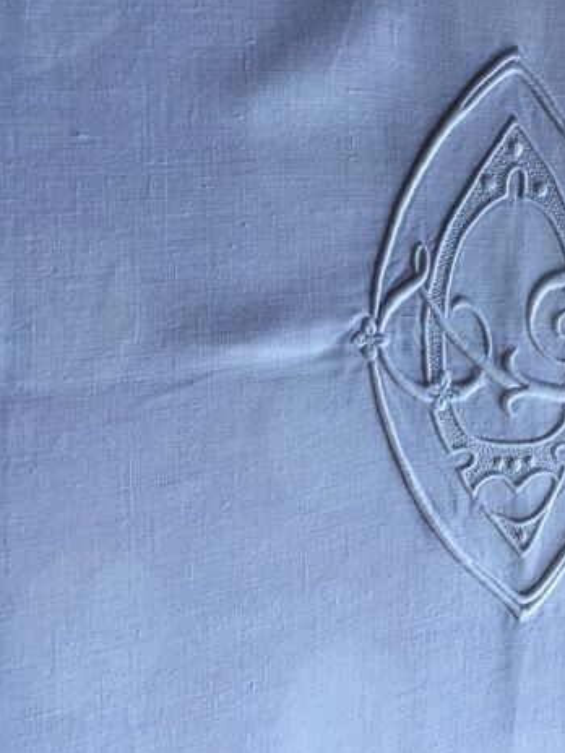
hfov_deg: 35.5
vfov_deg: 46.7
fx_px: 871
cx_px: 388
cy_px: 331
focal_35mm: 40
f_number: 2.2
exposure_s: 1/33
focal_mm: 4.15
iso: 40
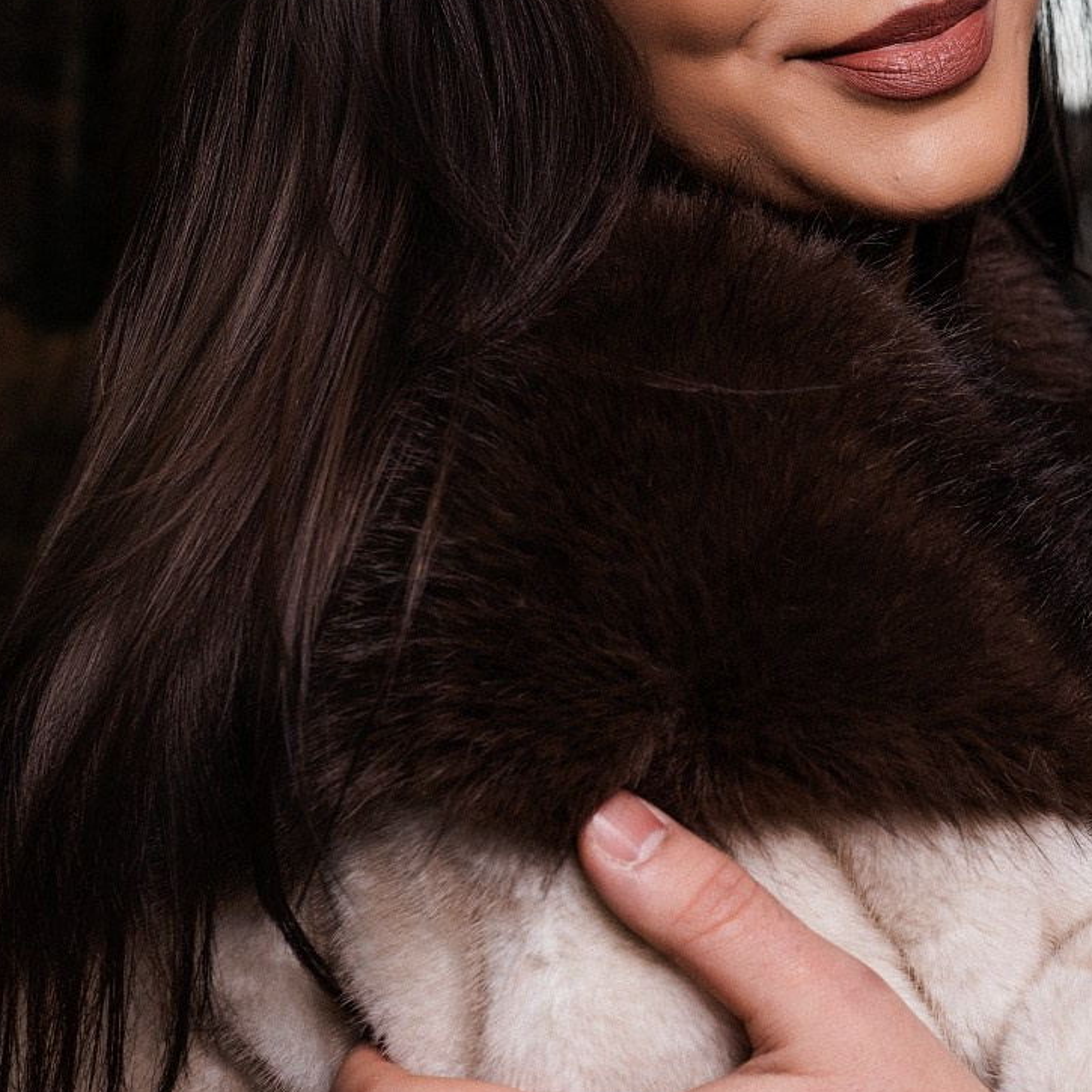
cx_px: 883
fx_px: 2998
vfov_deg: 20.5
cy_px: 260
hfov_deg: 20.4
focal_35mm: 84
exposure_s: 1/200
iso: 125
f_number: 5
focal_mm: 35
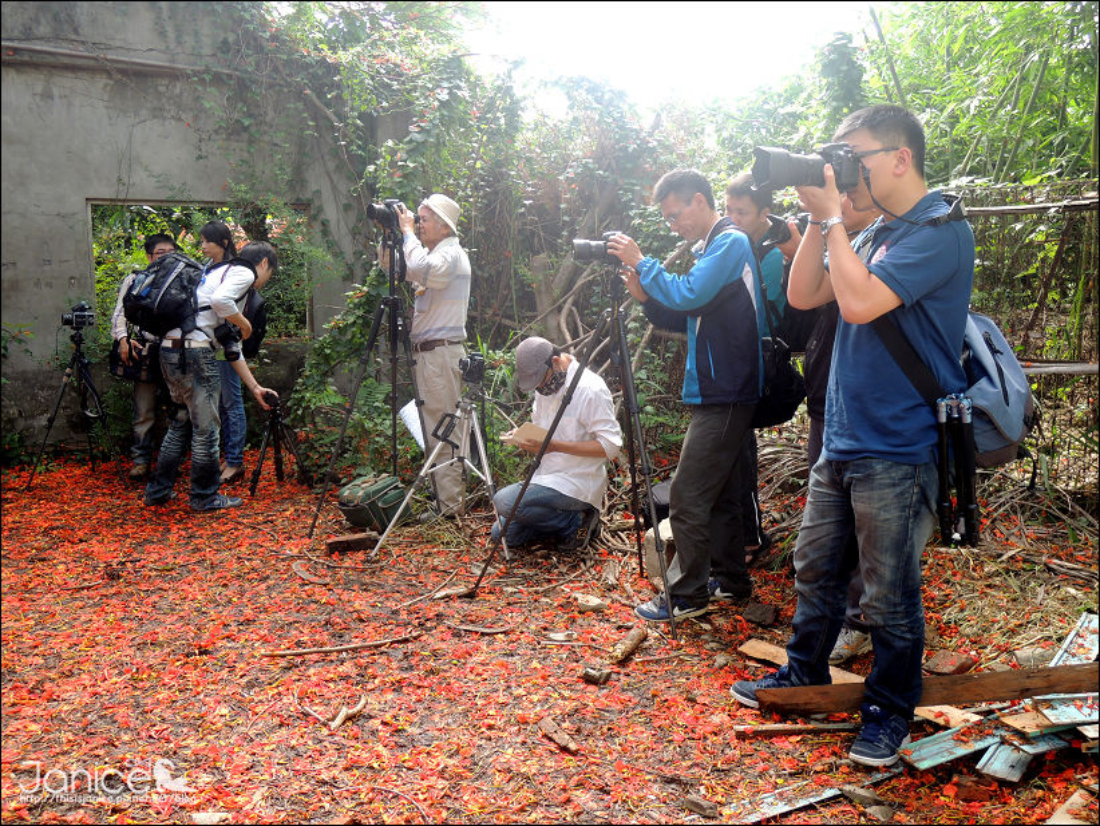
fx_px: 985
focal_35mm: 31
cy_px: 413
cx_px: 550
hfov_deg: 58.3
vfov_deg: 45.5
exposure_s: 1/50
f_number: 3
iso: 100
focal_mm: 5.5
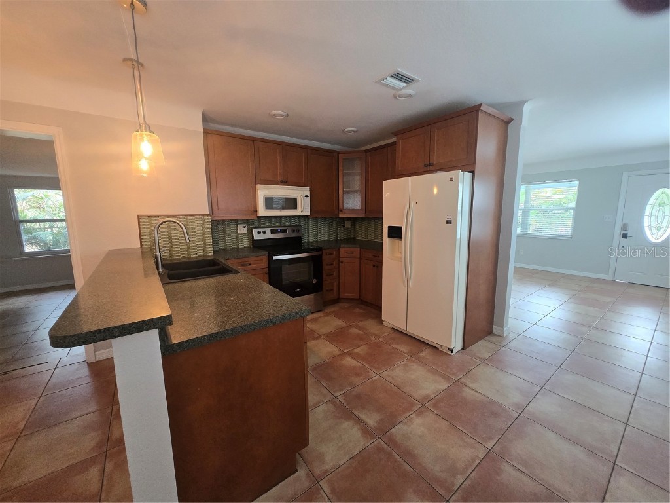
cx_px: 335
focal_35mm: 13
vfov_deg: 89.9
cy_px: 252
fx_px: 252
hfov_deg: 106.2
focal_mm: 1.7
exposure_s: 1/60
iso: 200
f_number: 2.2
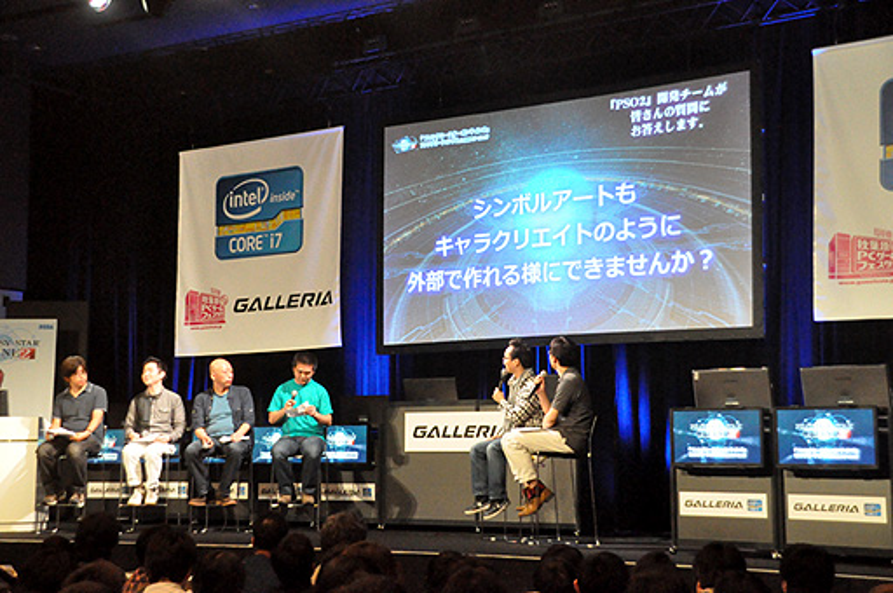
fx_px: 1635
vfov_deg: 20.6
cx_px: 446
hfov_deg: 30.5
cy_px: 296
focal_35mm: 66
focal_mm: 44
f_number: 6.3
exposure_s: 1/125
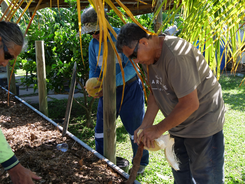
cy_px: 92
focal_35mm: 48
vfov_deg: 30.3
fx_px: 340
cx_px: 122
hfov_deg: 39.7
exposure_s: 1/160
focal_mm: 24
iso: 200
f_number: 5
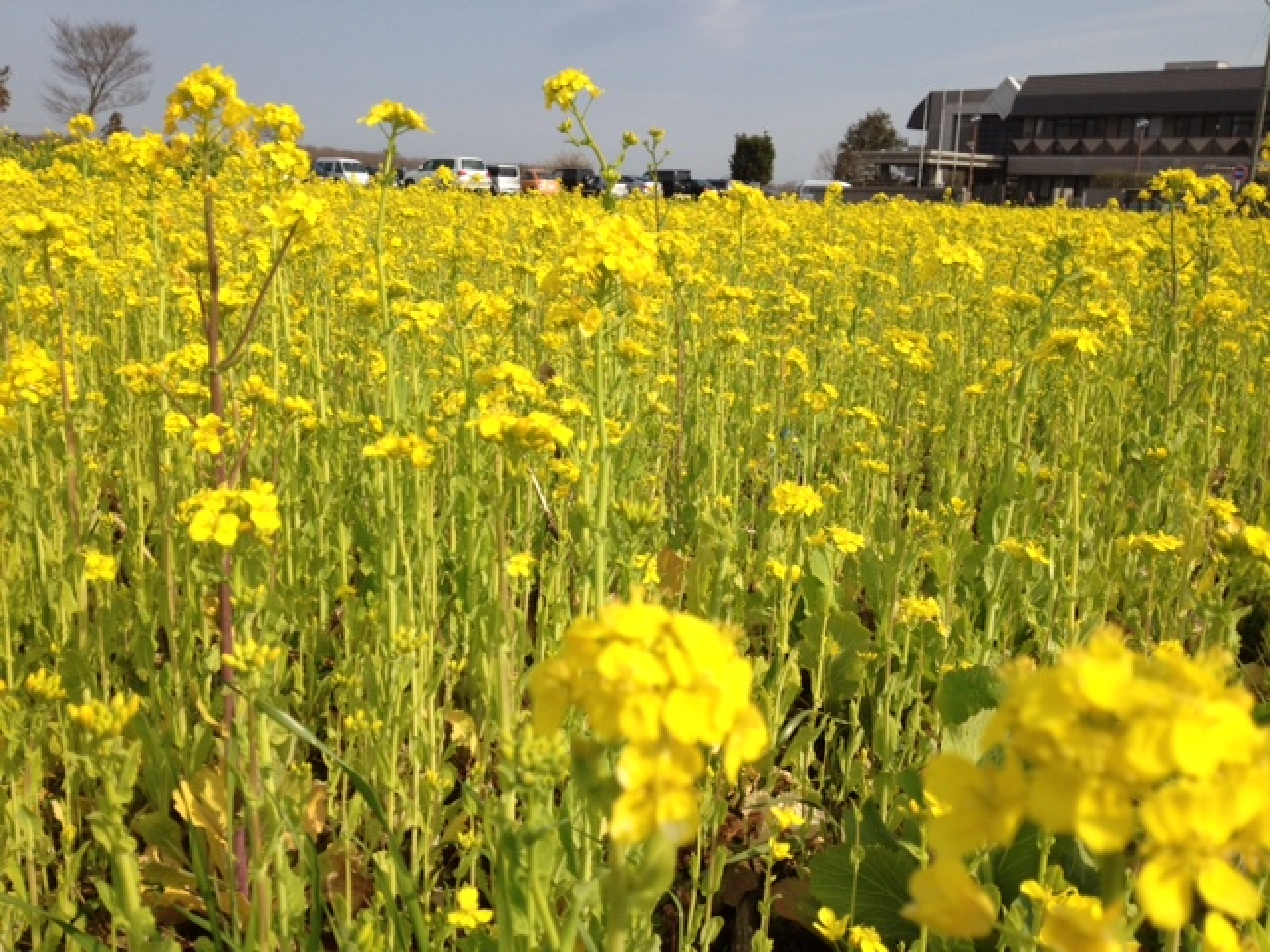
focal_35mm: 35
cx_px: 635
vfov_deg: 40.7
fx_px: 1284
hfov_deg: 52.6
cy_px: 476
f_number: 2.4
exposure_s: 1/2123
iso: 64
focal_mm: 4.28
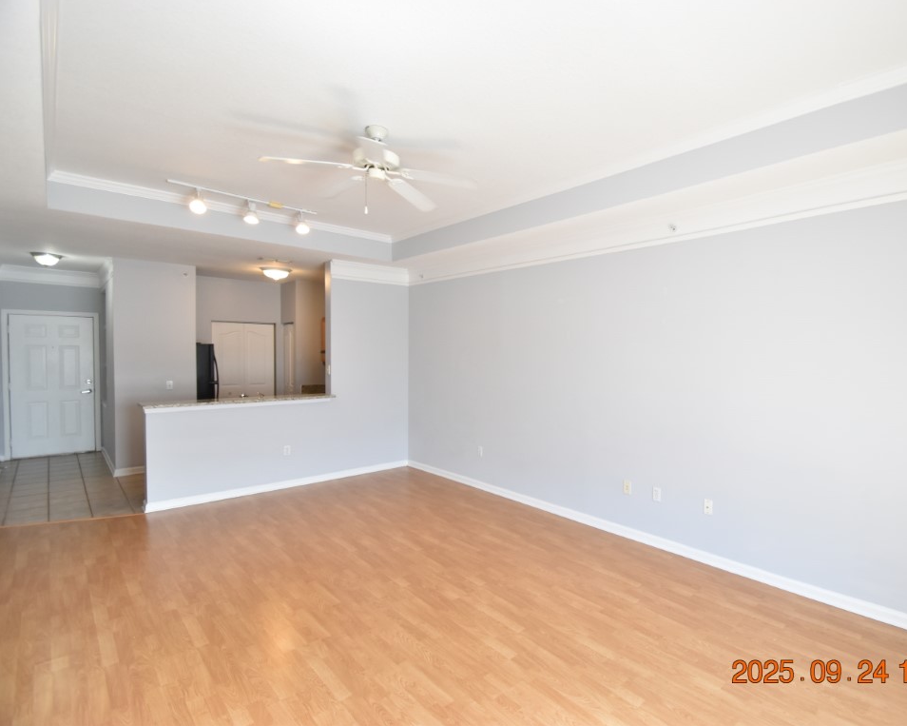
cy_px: 362
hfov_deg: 88.8
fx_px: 456
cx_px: 531
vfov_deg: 77.0
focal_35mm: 17
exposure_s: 1/180
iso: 800
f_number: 3.5
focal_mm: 10
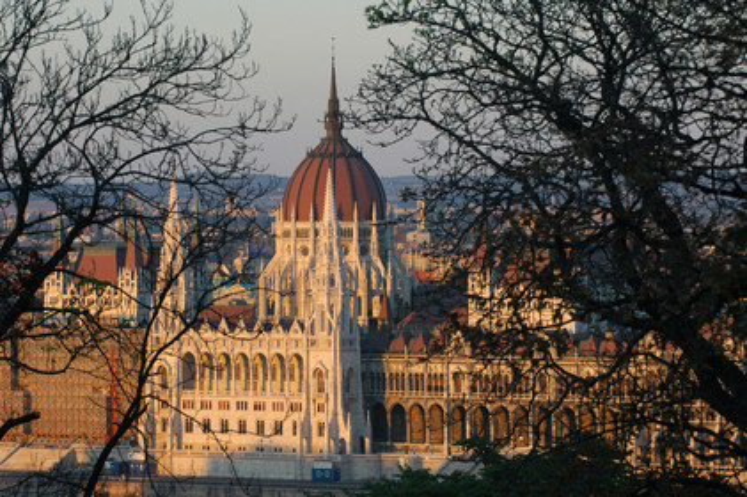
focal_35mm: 195
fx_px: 4043
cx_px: 374
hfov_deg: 10.6
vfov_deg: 7.0
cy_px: 248
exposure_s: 1/125
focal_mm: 130
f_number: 7.1
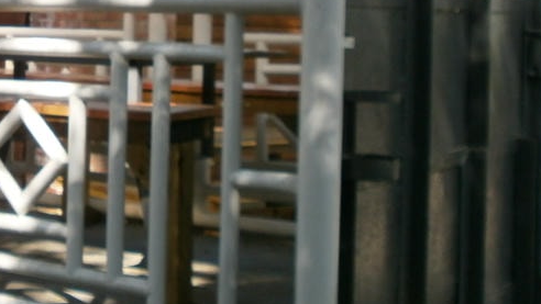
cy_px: 4
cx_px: 2
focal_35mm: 85
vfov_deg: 14.0
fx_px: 1220
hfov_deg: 23.9
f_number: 3.1
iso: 100
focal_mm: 5.8
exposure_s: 1/250
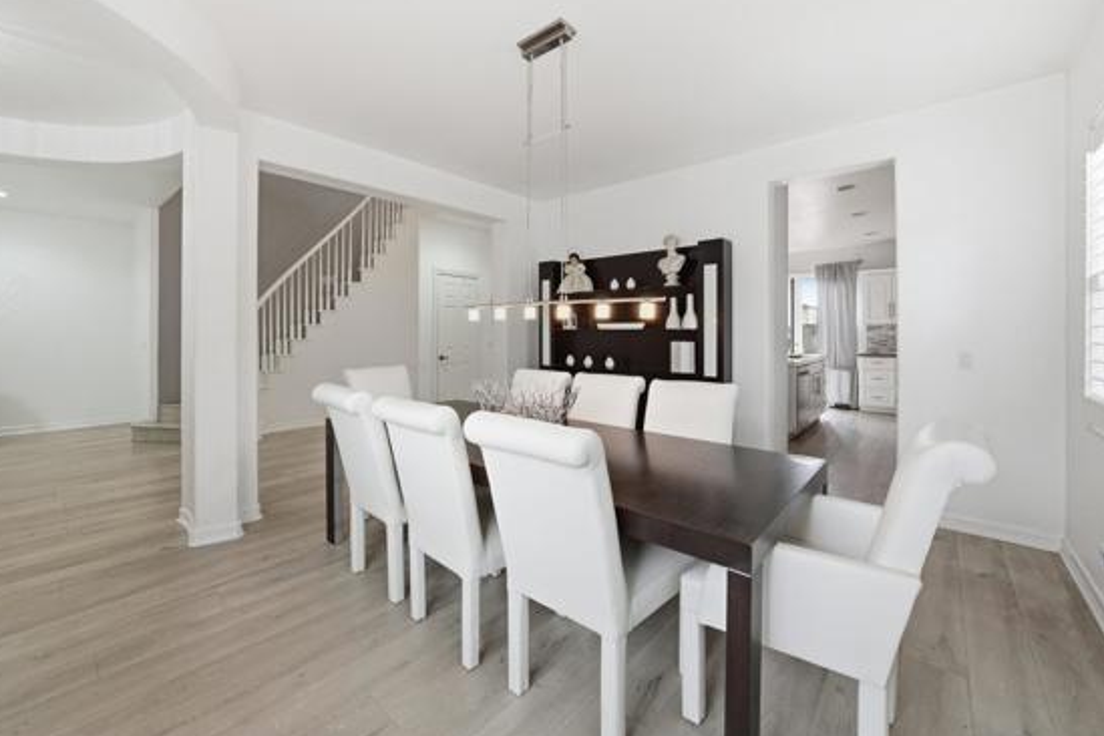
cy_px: 321
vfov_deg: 80.8
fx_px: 429
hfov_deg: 104.2
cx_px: 533
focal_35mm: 14
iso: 1000
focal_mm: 12
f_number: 8
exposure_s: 1/800
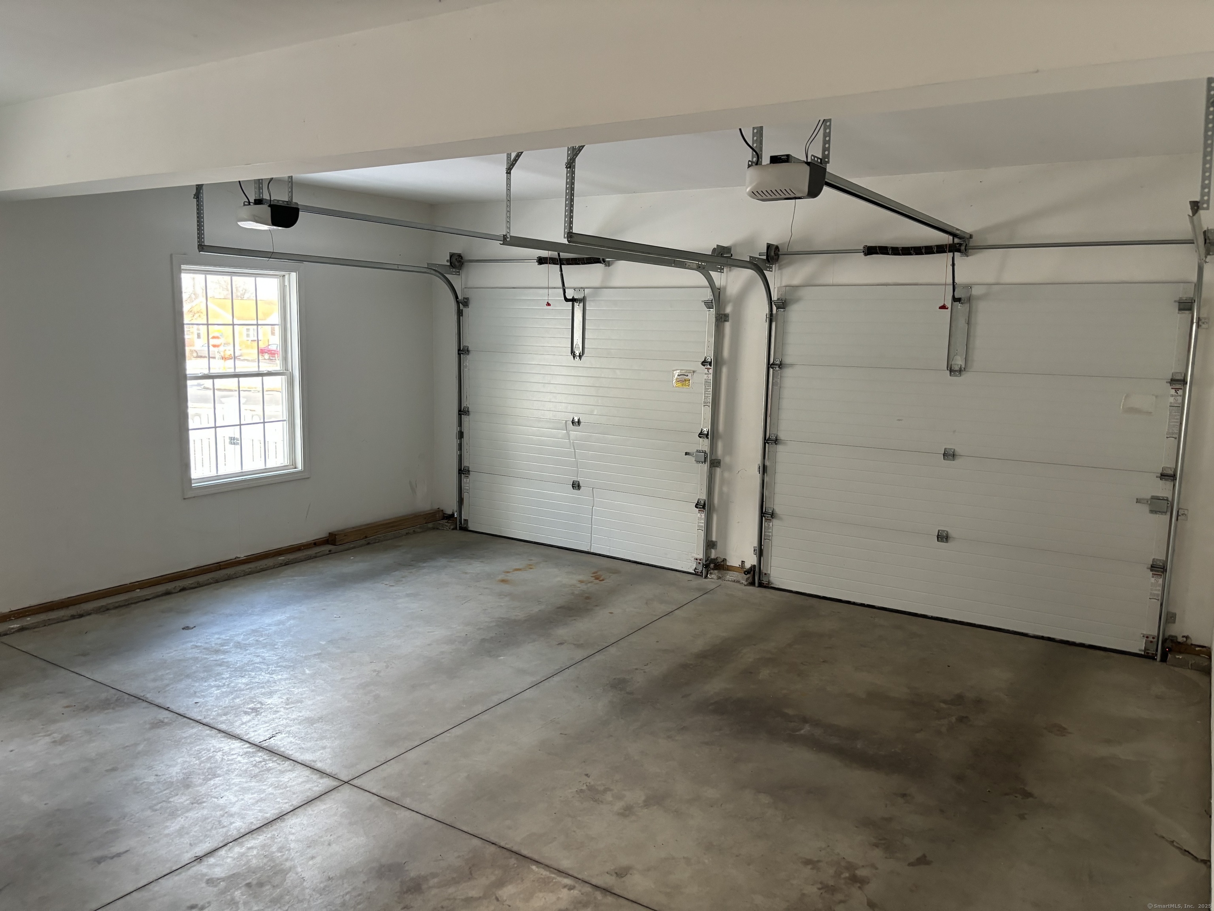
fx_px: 912
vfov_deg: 53.1
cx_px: 607
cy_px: 456
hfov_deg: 67.3
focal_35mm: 26
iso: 250
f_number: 1.6
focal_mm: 5.96
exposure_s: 1/60
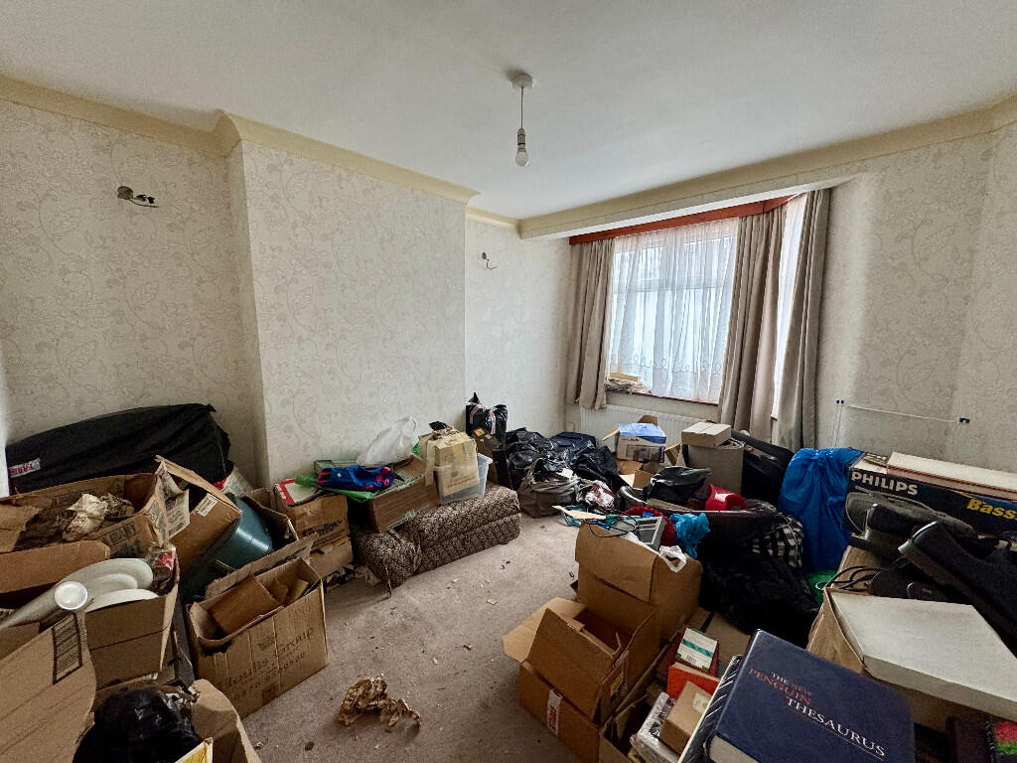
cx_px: 508
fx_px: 411
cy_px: 382
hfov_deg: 102.1
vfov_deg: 85.7
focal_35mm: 14
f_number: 2.2
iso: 200
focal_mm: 2.22
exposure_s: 1/99
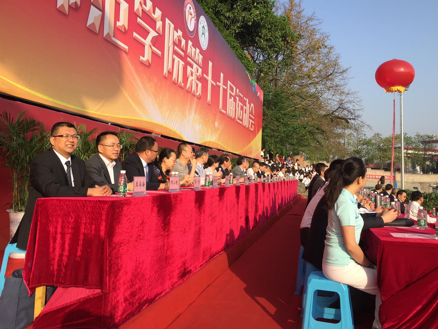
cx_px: 229
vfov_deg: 45.4
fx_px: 392
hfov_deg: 58.3
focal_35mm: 31
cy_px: 154
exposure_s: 1/920
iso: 32
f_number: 2.2
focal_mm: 4.15
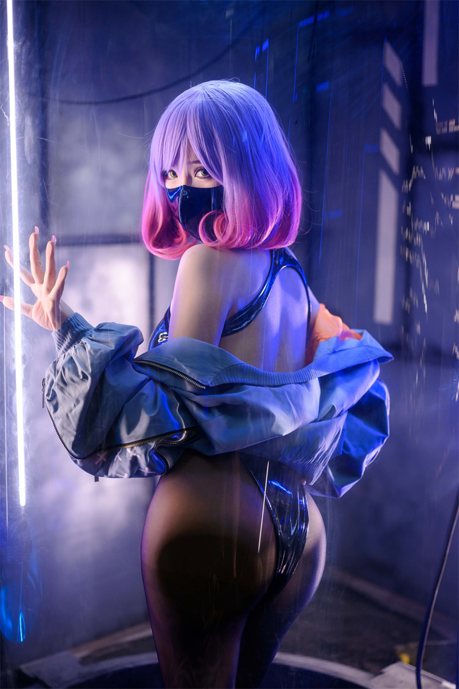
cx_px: 230
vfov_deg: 39.6
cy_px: 344
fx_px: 956
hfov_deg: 27.0
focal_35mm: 50
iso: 200
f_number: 1.8
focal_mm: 50
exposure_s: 1/100
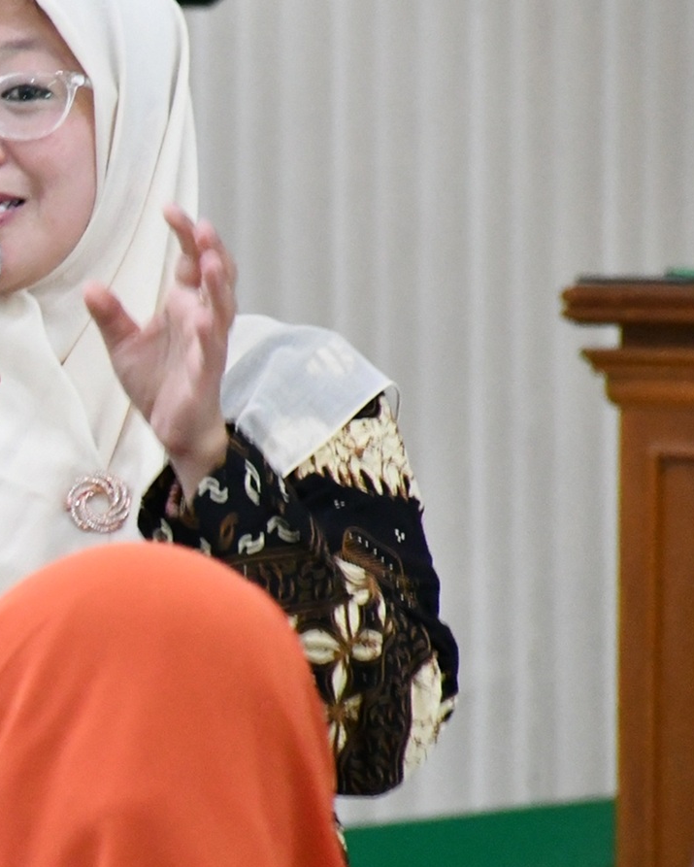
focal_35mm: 537
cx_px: -363
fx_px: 13780
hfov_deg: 2.9
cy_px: 415
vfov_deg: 3.6
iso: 5600
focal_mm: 140
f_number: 5.6
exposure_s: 1/80
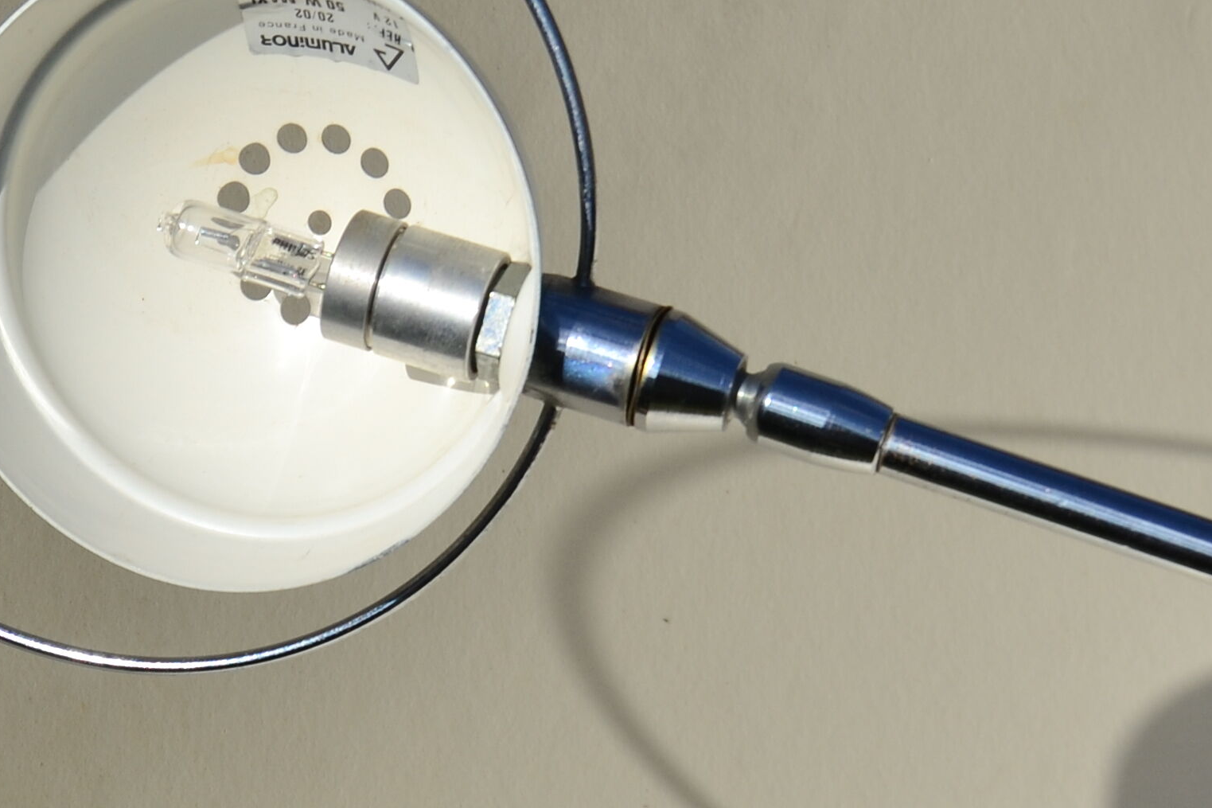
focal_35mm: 236
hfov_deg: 8.7
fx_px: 7944
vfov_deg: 5.8
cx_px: 730
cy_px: 528
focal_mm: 52
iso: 100
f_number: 5.6
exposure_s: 1/800
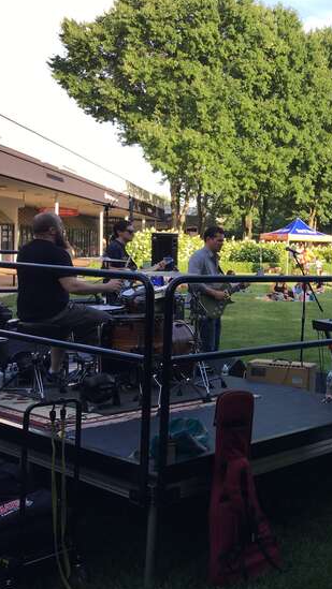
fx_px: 720
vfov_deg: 44.6
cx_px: 413
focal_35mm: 46
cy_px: 297
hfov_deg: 23.4
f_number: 2.2
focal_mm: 4.15
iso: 25
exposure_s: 1/342
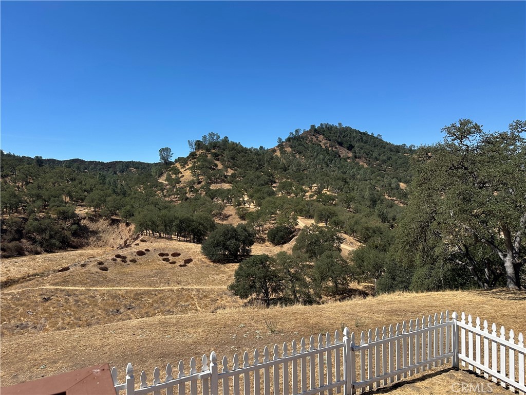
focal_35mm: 24
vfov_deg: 56.8
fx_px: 365
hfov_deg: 71.6
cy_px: 198
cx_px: 263
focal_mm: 6.86
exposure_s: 1/5000
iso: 80
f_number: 1.78
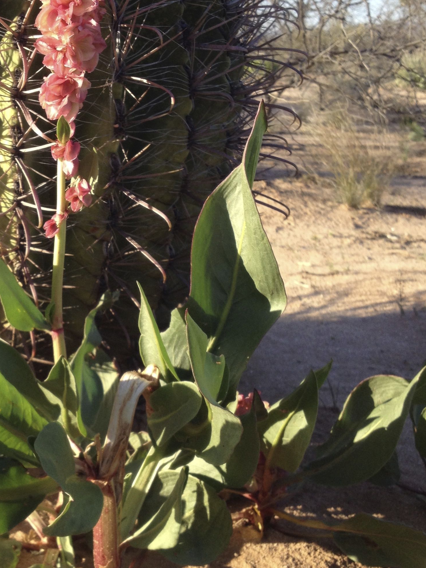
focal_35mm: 58
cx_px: 97
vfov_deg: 33.2
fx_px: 952
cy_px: 262
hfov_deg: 24.9
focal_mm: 4.28
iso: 50
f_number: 2.4
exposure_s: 1/673
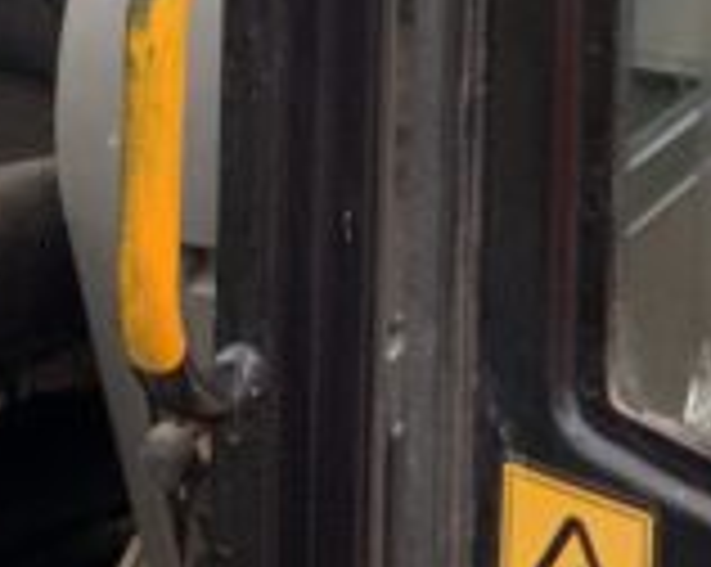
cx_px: 0
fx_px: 2417
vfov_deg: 12.6
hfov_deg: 16.4
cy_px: -328
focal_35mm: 115
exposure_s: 1/122
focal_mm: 3
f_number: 1.8
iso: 50
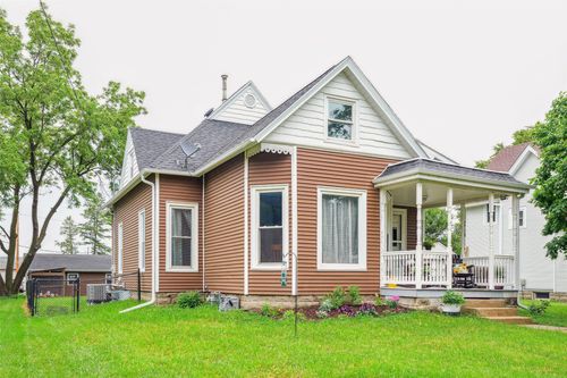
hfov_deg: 58.7
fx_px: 504
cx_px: 284
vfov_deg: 41.1
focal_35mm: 32
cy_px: 189
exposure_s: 1/100
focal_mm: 32
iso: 200
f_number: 8
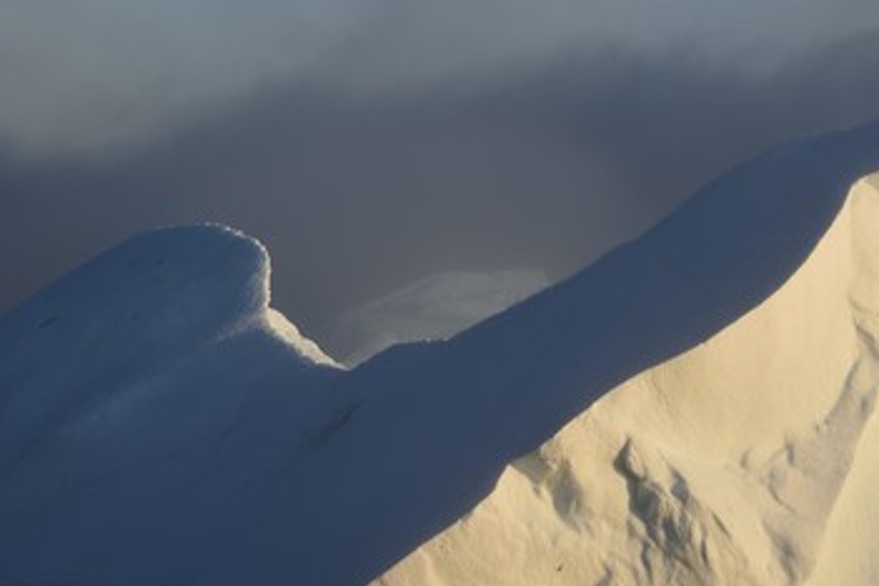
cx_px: 521
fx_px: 5835
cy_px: 301
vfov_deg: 5.7
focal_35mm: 239
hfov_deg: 8.6
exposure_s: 1/320
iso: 200
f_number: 10
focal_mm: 200
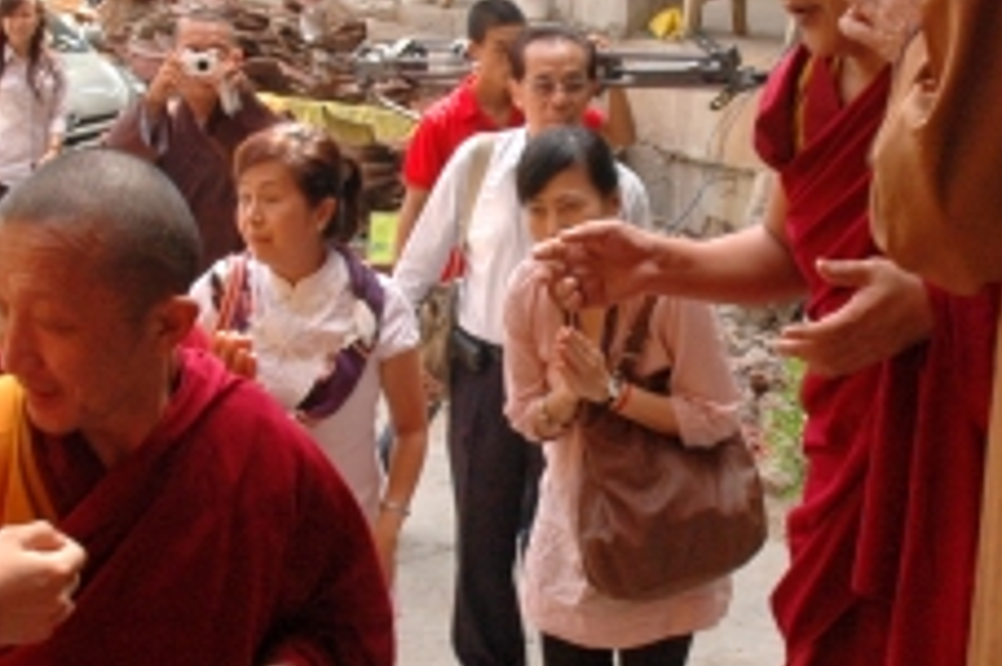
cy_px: 307
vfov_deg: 17.9
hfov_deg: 26.7
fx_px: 2114
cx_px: 486
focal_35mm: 76
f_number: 8
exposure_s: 1/200
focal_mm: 18
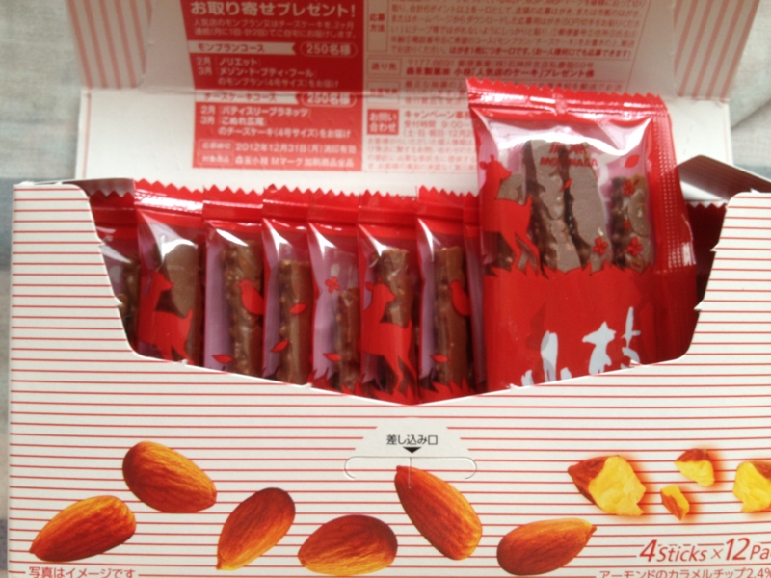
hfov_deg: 52.6
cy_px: 289
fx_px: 780
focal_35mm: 35
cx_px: 386
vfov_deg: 40.7
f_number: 2.4
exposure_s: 1/20
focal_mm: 4.28
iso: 100
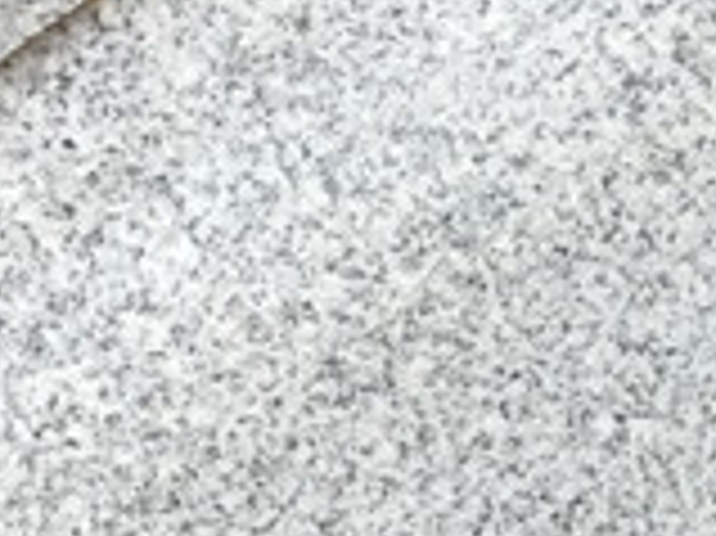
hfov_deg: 9.8
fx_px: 3638
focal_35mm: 176
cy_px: 592
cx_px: 1788
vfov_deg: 8.4
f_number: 2.4
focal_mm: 3.3
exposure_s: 1/162
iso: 25
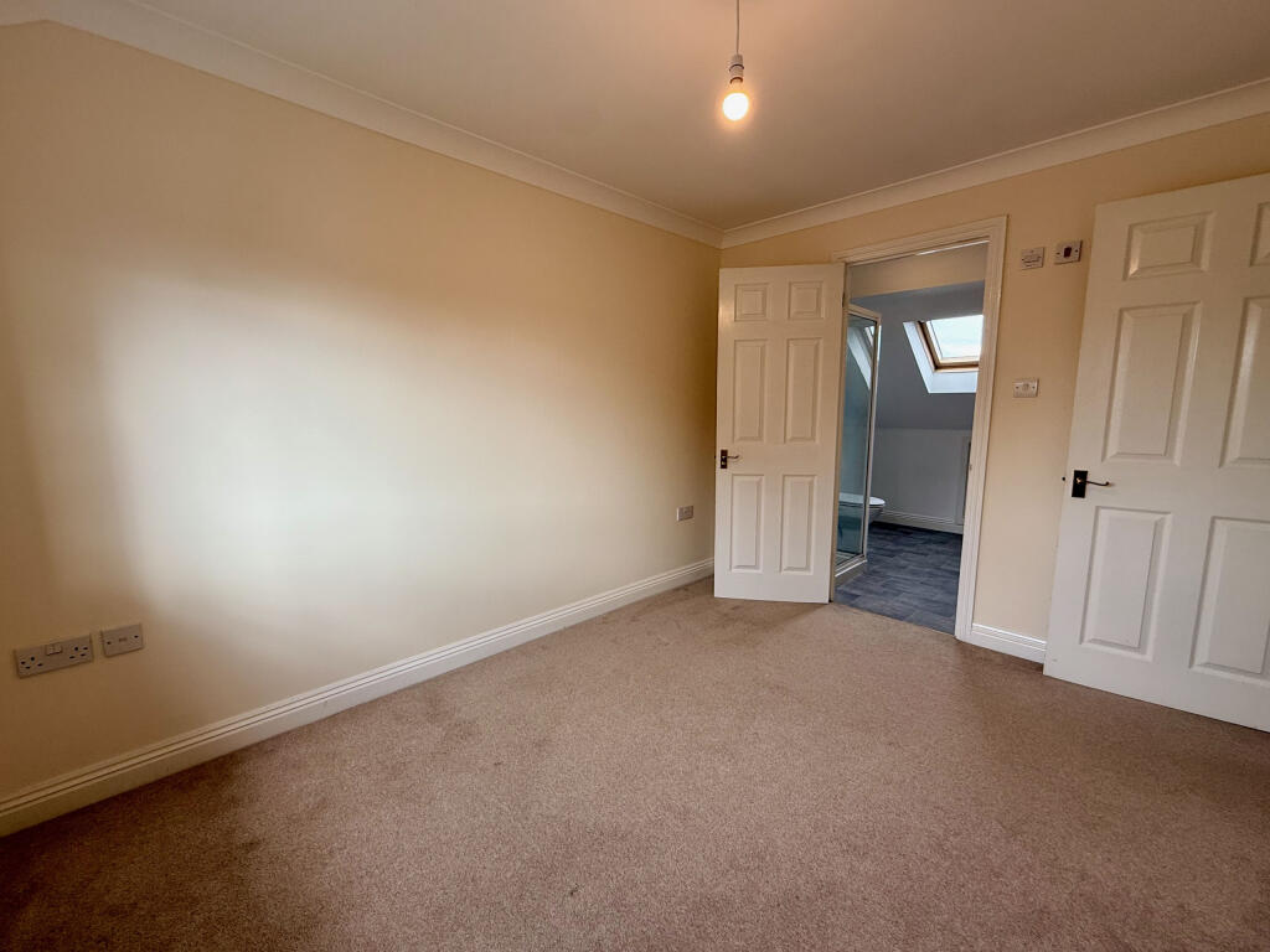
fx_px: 514
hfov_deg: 102.1
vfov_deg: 85.7
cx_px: 635
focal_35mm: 14
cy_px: 476
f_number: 2.2
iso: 80
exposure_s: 1/99
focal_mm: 2.22
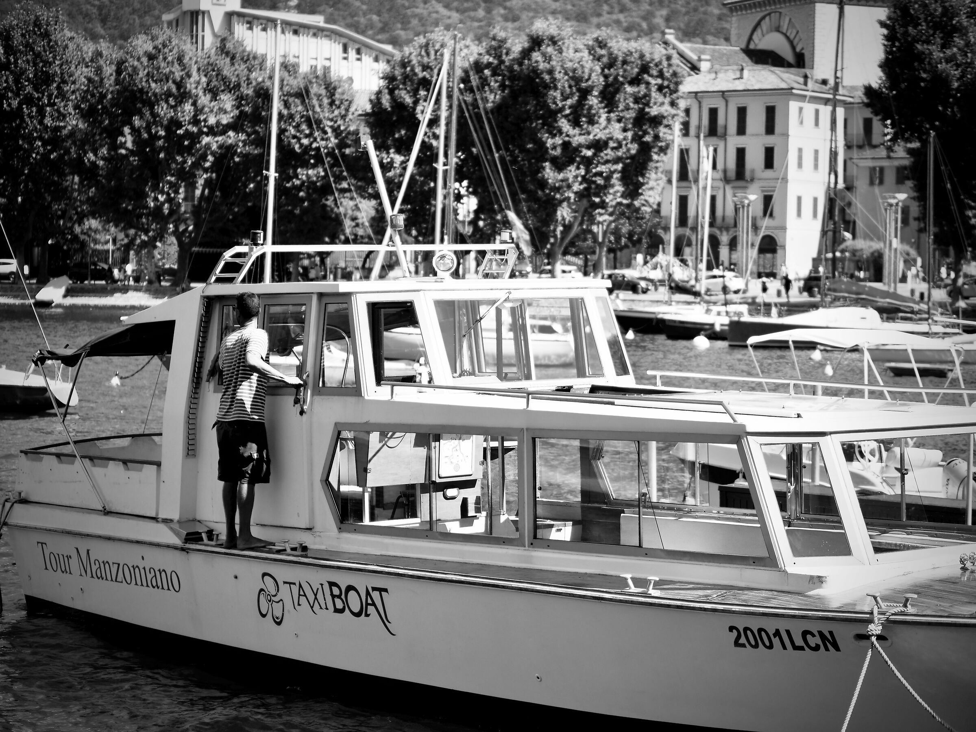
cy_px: 366
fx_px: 2425
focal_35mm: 86
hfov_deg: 22.8
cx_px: 488
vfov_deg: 17.2
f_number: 1.7
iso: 200
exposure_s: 1/4000
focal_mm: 43
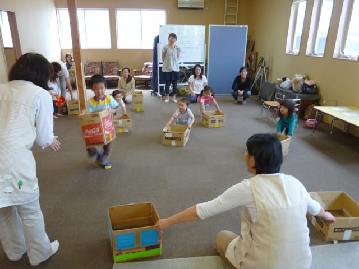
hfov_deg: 71.6
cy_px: 134
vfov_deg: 56.8
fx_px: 249
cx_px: 180
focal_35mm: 24
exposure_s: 1/25
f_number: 2.5
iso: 100
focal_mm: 4.3
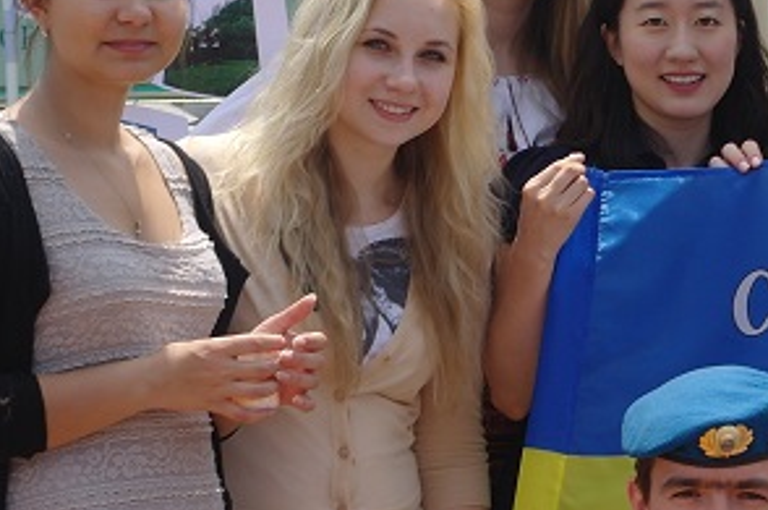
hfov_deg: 13.8
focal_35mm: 144
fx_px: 3067
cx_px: 944
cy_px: 473
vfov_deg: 9.4
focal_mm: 30
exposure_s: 1/125
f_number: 8
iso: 100
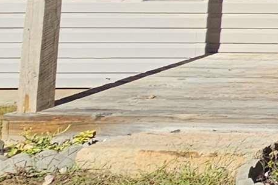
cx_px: 755
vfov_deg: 13.1
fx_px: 703
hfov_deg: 12.9
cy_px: -183
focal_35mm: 91
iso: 50
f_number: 2.2
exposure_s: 1/1936
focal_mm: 2.2
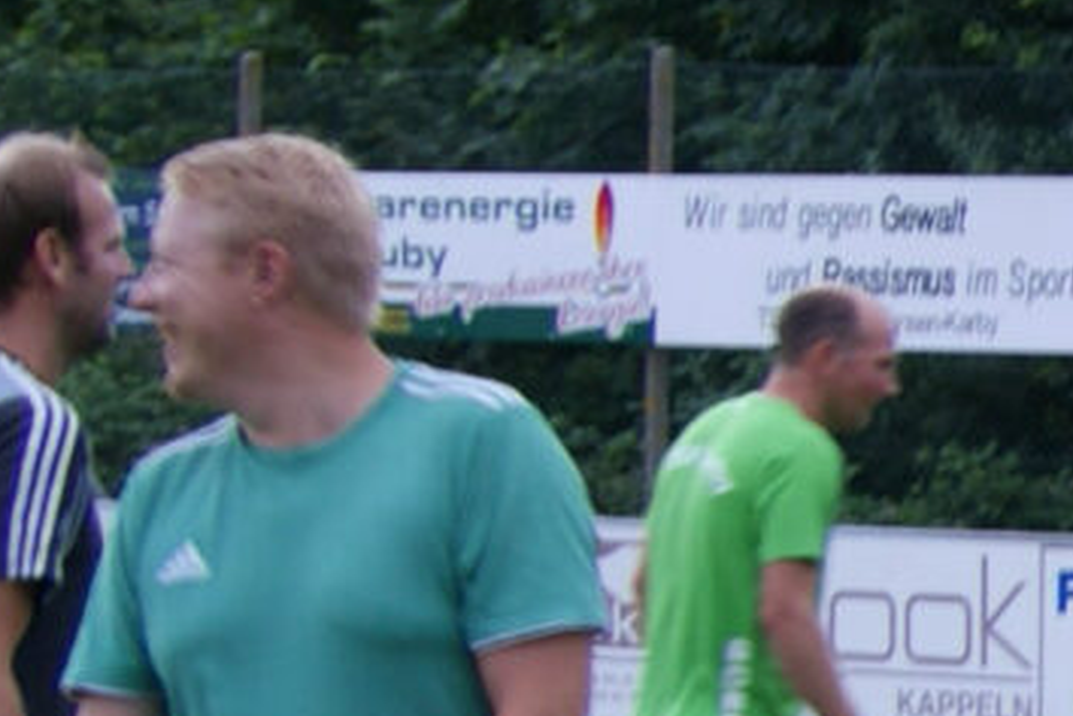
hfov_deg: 6.7
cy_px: 827
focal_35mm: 282
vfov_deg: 4.9
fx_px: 8405
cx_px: 3013
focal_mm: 26
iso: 100
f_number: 5.6
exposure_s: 1/60
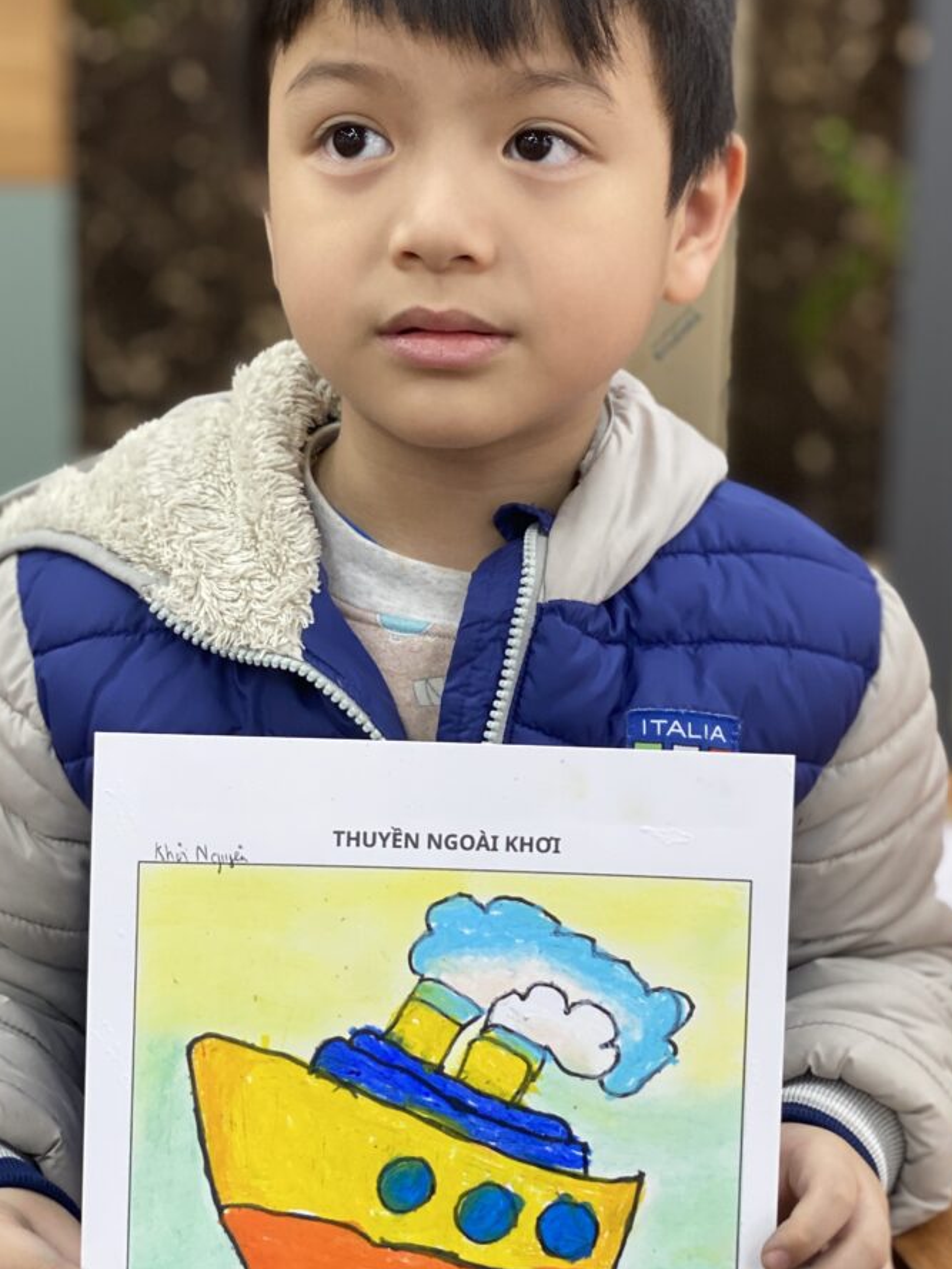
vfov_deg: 24.9
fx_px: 2859
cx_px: 497
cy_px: 806
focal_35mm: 78
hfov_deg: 18.9
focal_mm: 6
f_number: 2
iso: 125
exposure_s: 1/100
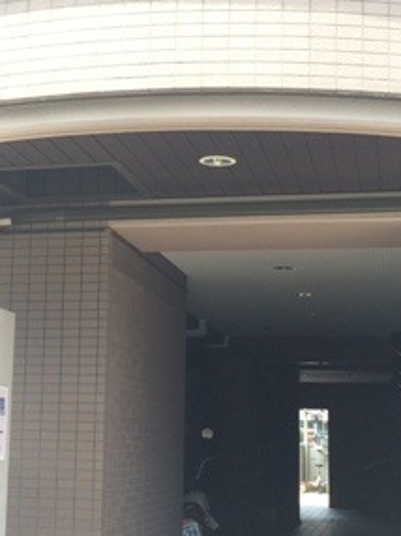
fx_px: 1005
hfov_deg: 22.5
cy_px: 264
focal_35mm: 65
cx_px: 152
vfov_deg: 29.8
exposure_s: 1/154
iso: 32
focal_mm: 4.15
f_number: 2.2
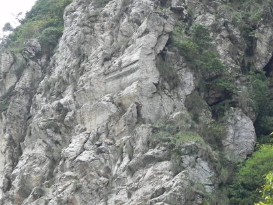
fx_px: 1136
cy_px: 63
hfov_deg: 13.7
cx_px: 184
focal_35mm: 144
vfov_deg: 10.3
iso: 160
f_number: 4.5
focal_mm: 15.1
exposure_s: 1/294
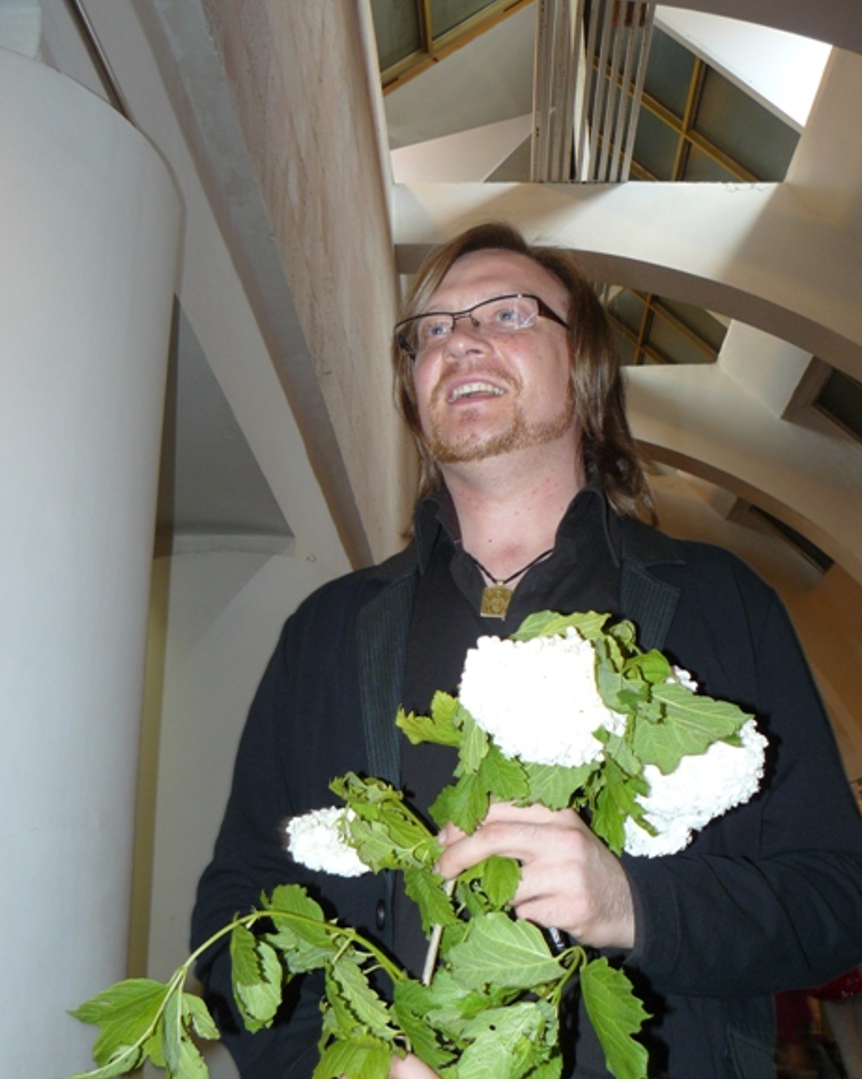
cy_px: 582
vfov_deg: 46.8
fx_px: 1245
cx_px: 419
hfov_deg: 38.2
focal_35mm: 39
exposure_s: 1/30
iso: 100
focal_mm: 6
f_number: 2.8
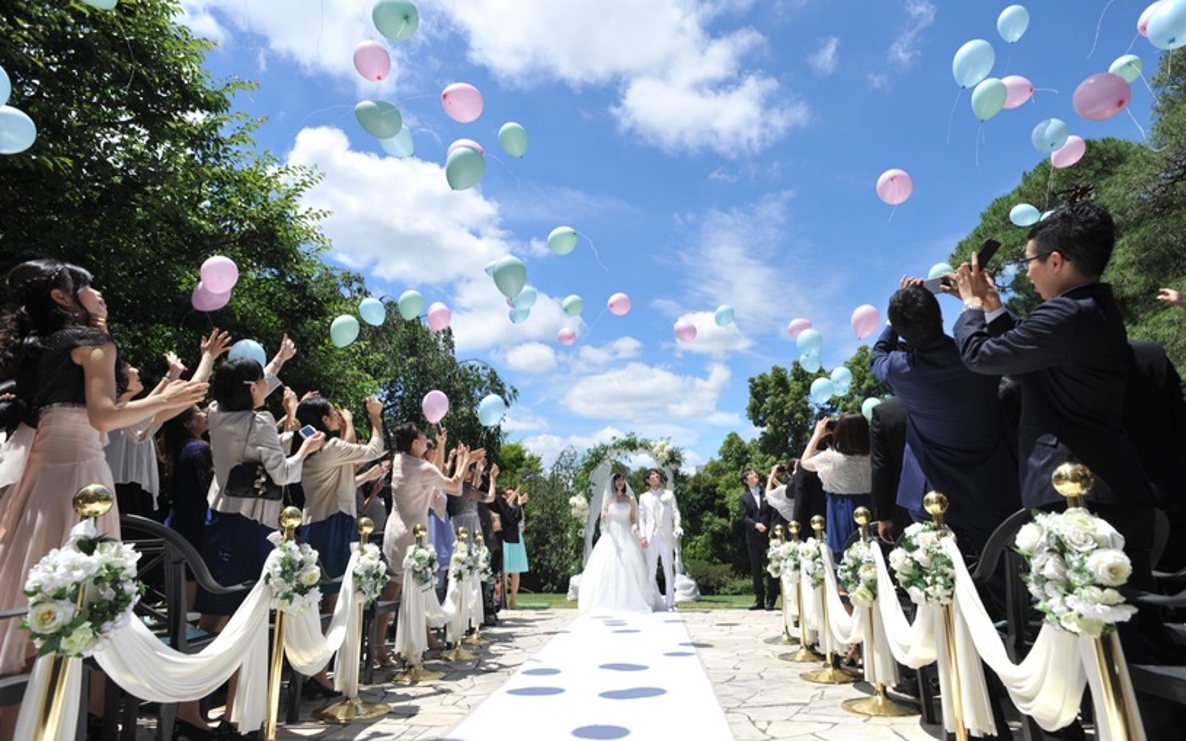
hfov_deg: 82.3
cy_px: 350
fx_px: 679
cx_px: 607
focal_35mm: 21
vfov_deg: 57.2
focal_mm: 20
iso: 400
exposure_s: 1/2000
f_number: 6.3
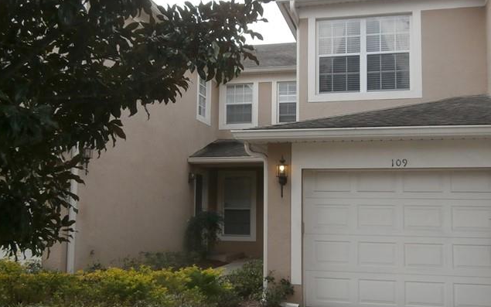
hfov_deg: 48.2
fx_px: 549
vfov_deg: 31.3
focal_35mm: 41
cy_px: 152
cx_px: 231
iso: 100
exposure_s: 1/500
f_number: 3
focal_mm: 4.2
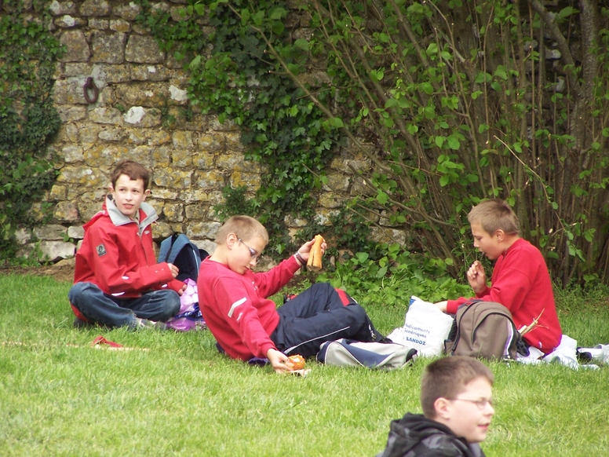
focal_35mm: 337
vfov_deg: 4.4
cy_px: 228
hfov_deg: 5.9
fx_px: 5929
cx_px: 304
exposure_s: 1/350
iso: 140
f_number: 3.6
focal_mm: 55.9
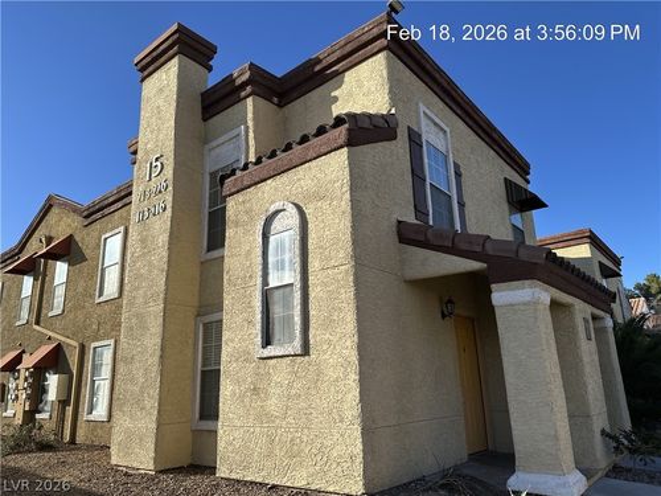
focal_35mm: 24
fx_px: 458
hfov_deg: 71.6
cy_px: 248
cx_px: 330
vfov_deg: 56.8
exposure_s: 1/3597
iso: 80
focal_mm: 6.86
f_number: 1.78
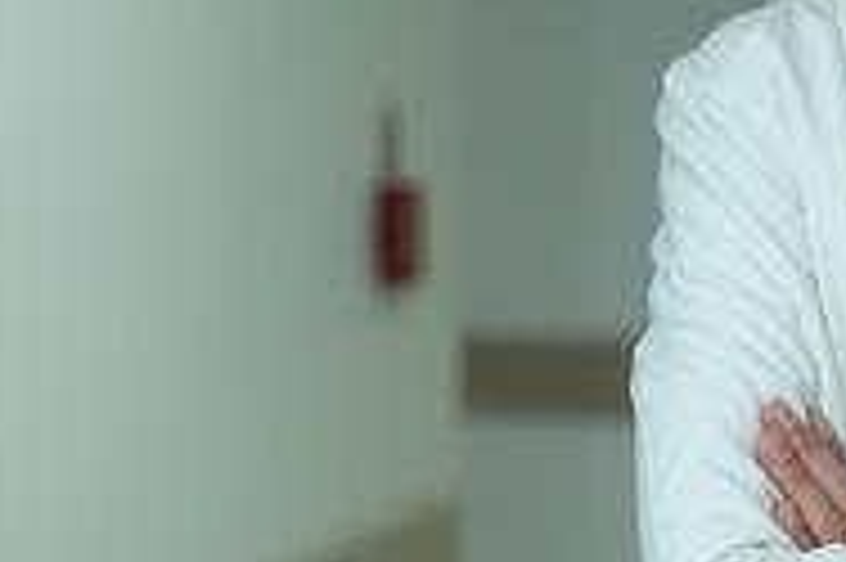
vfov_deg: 6.0
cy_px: 193
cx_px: 1134
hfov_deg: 8.8
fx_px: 5377
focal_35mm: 229
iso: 1000
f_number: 2.8
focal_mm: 70
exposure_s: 1/200
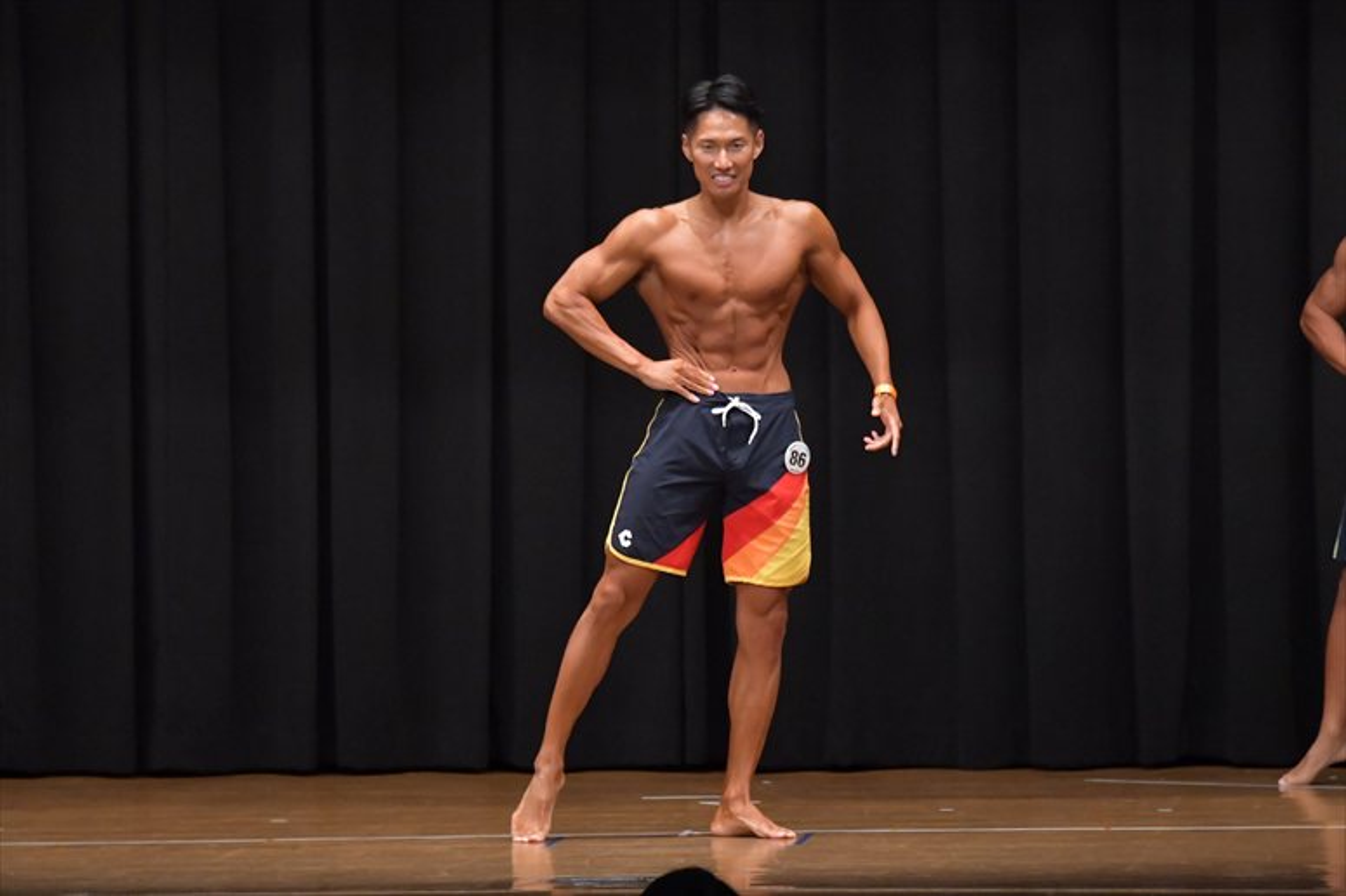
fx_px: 8409
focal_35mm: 225
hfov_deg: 9.2
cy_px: 448
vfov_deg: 6.1
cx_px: 673
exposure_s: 1/400
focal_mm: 150
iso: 6400
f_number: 5.6
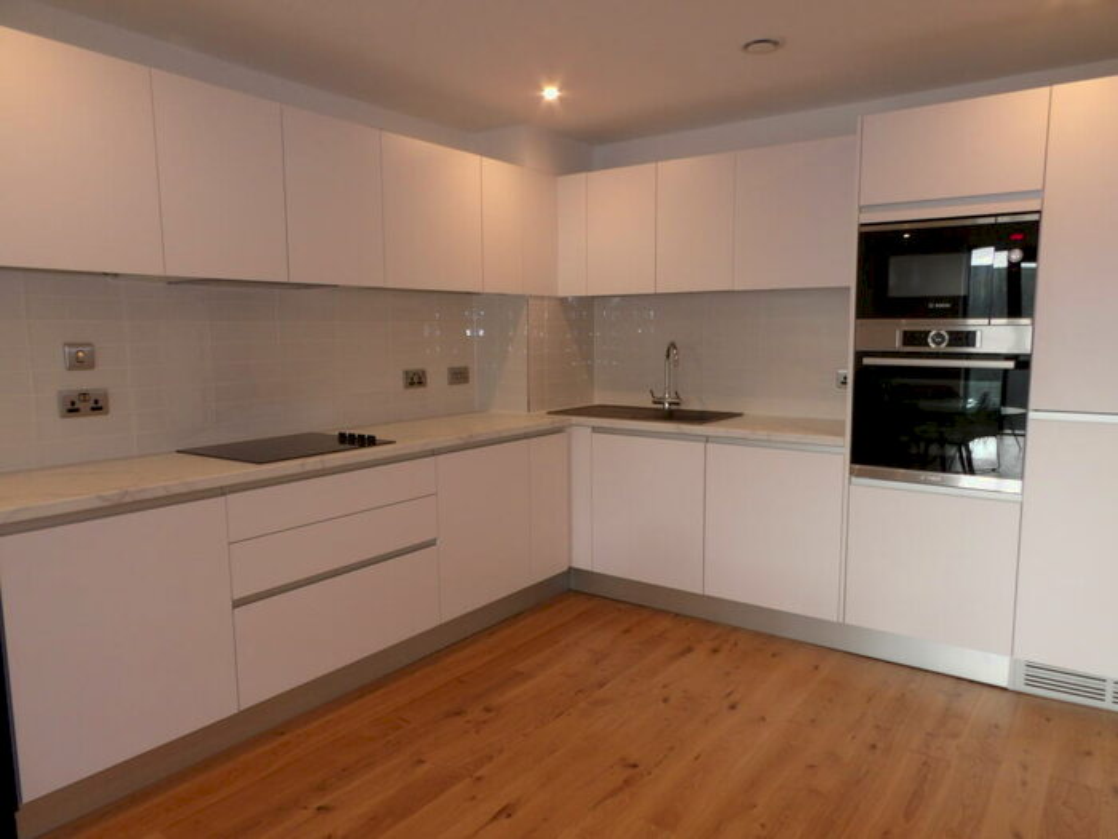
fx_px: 775
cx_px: 559
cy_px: 420
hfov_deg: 71.6
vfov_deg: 56.8
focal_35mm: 24
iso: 200
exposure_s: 1/25
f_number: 4.1
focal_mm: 4.3
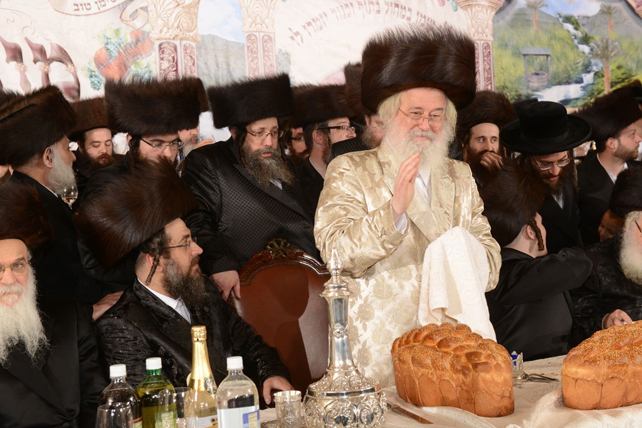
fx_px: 981
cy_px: 214
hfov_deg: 36.2
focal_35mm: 55
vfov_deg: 24.6
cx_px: 321
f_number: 8
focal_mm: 55
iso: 640
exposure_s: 1/200
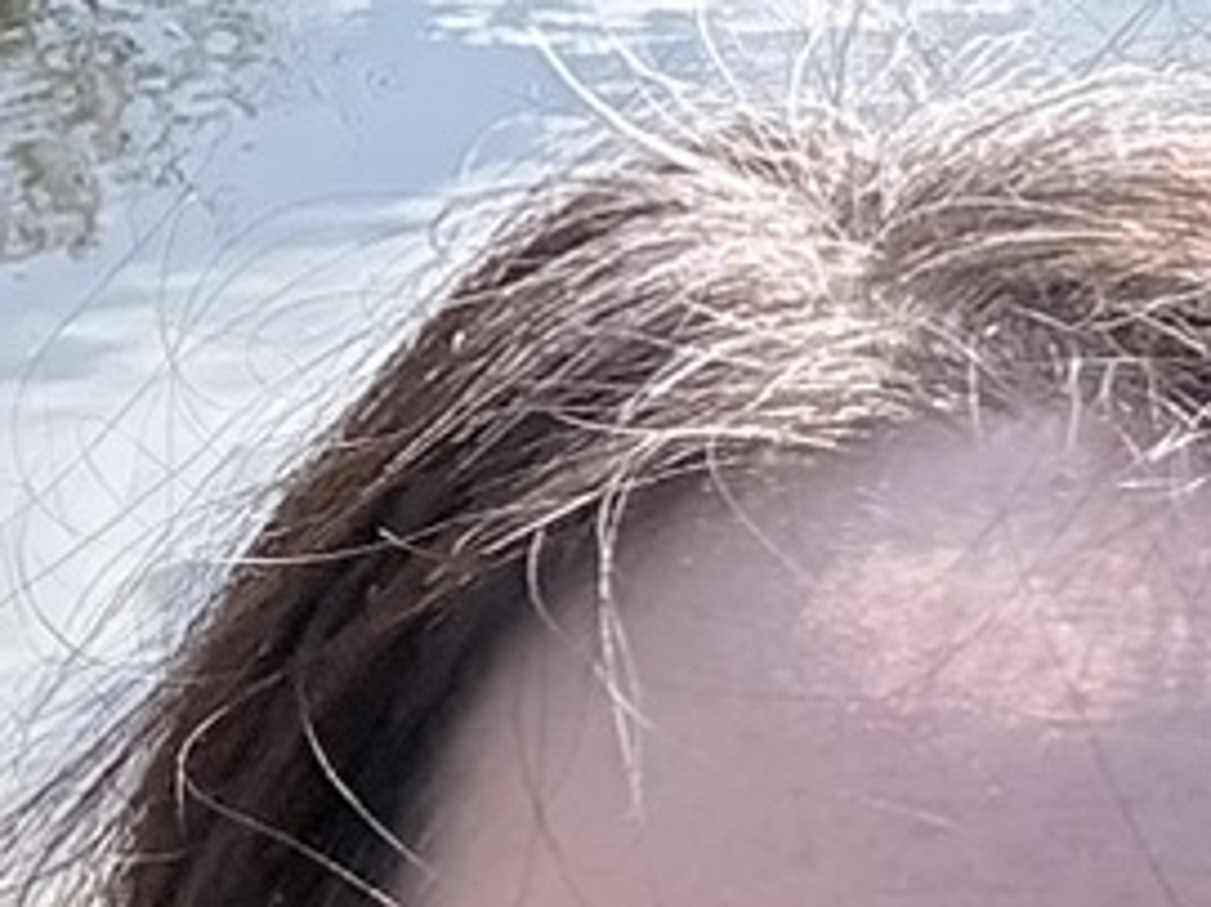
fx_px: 6084
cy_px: -49
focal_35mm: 174
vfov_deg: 8.5
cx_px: 1944
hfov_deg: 10.8
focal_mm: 2.69
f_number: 1.9
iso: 40
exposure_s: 1/478
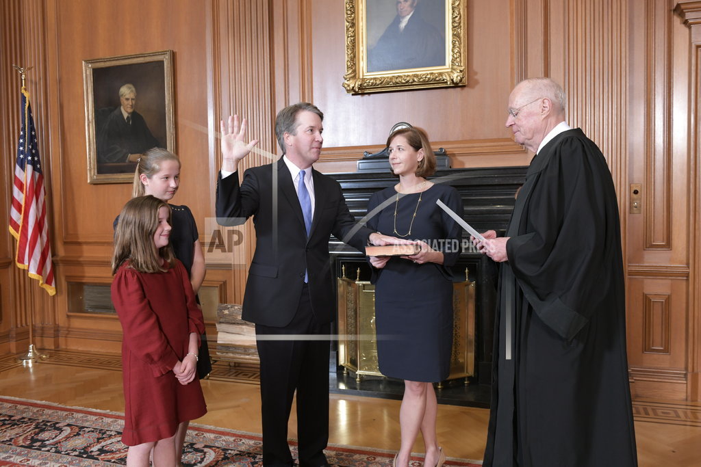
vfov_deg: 42.3
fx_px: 604
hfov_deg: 60.3
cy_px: 234
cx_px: 350
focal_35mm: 31
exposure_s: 1/100
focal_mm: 31
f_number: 7.1
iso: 1600
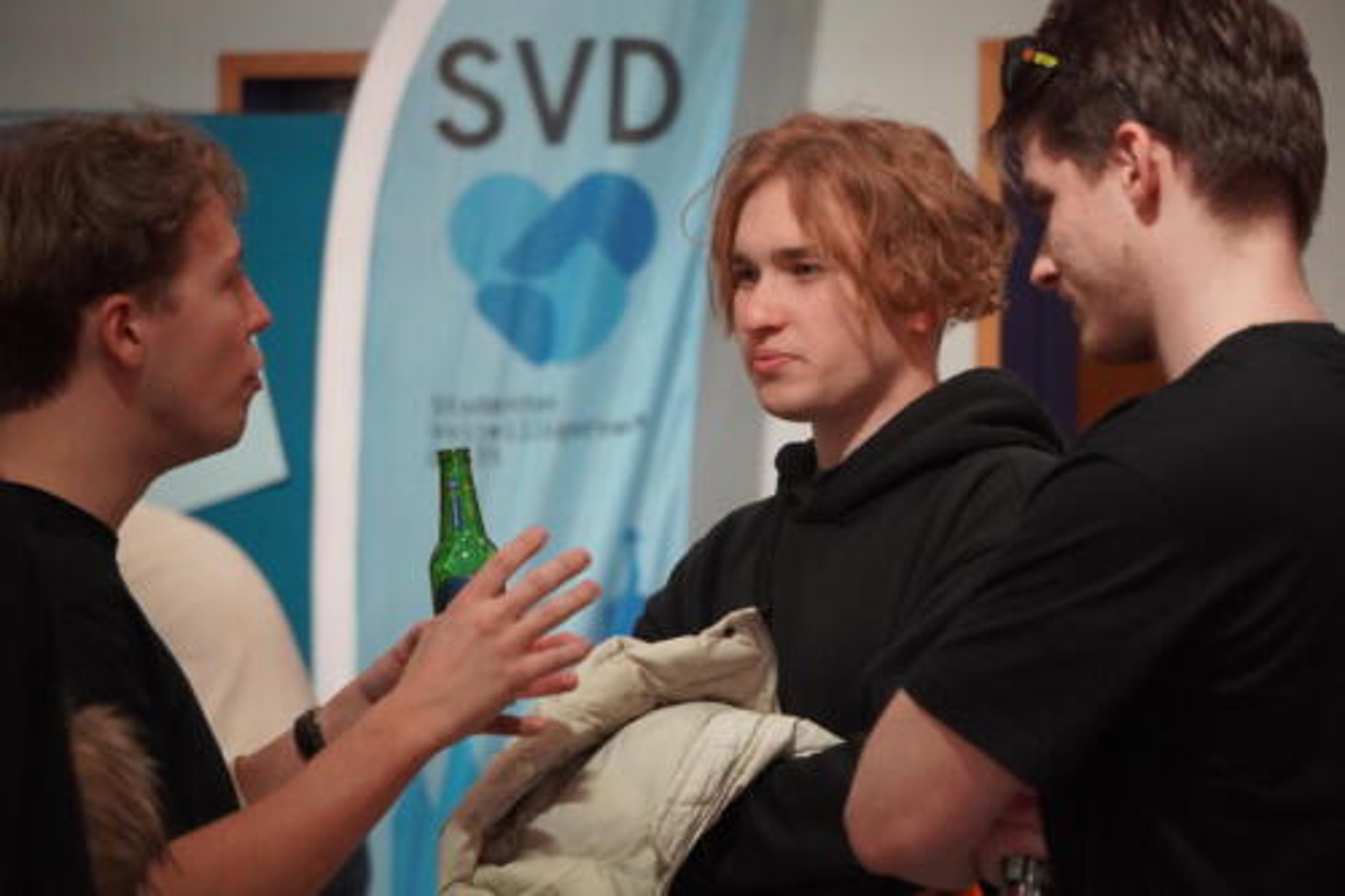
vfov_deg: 6.2
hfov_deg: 9.3
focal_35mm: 220
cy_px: 448
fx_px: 8235
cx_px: 672
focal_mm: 147
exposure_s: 1/250
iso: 5000
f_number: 5.6
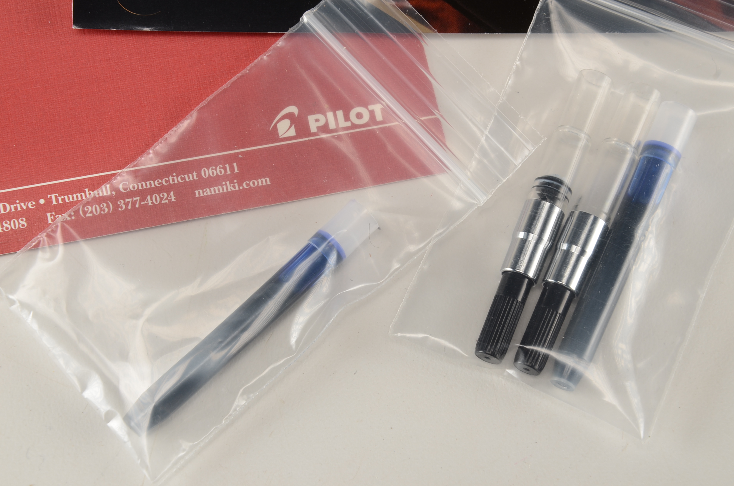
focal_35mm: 120
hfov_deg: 17.1
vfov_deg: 11.4
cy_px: 243
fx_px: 2442
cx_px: 367
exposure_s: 1/125
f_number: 13
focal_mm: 80
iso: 200
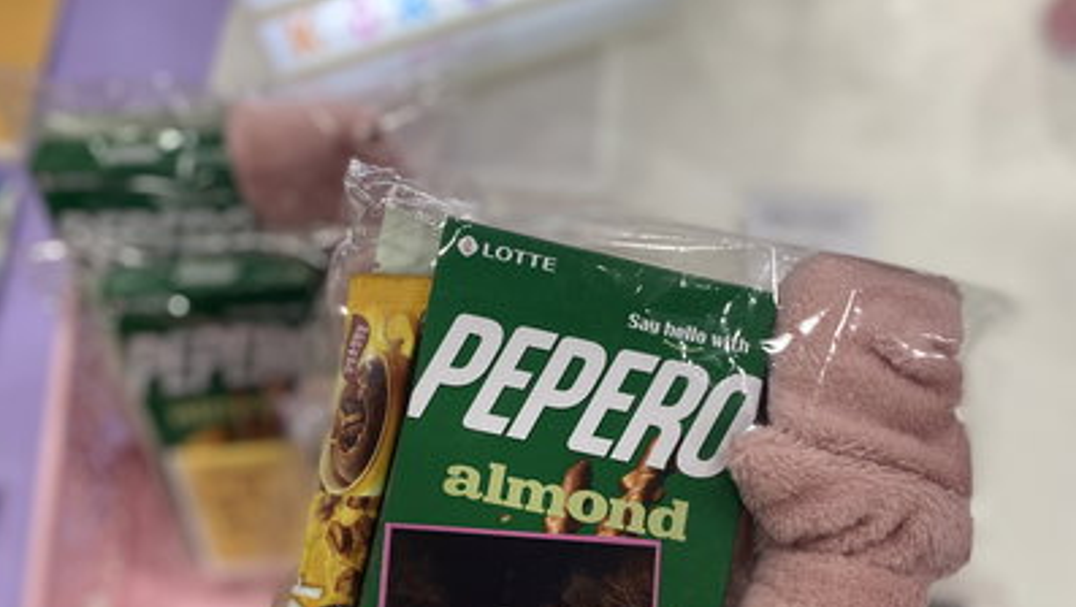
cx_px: 537
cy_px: 503
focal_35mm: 38
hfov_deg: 52.7
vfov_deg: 30.4
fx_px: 1085
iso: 200
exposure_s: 1/60
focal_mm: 4.25
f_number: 1.8
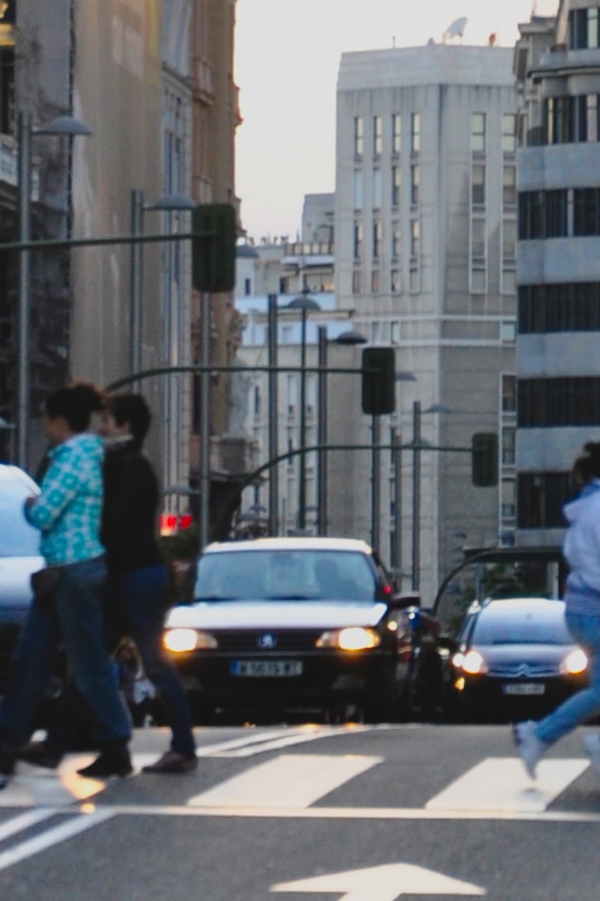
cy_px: -647
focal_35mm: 376
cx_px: 753
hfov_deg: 3.6
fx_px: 9409
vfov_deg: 5.4
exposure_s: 1/80
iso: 400
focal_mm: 62
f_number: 5.3
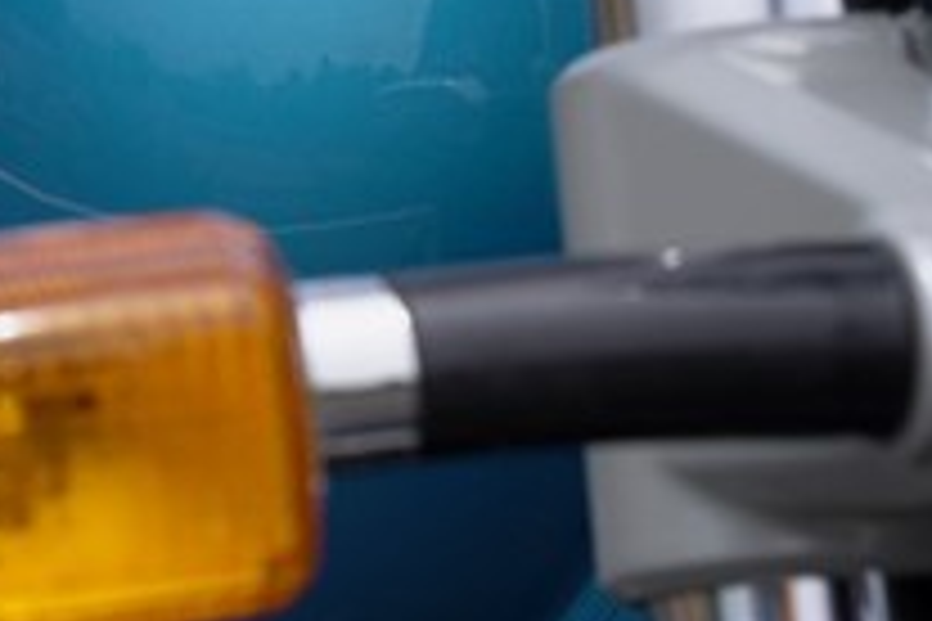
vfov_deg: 6.7
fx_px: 5255
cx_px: -266
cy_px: -58
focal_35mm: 203
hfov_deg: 9.9
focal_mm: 70
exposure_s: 1/250
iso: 100
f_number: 10
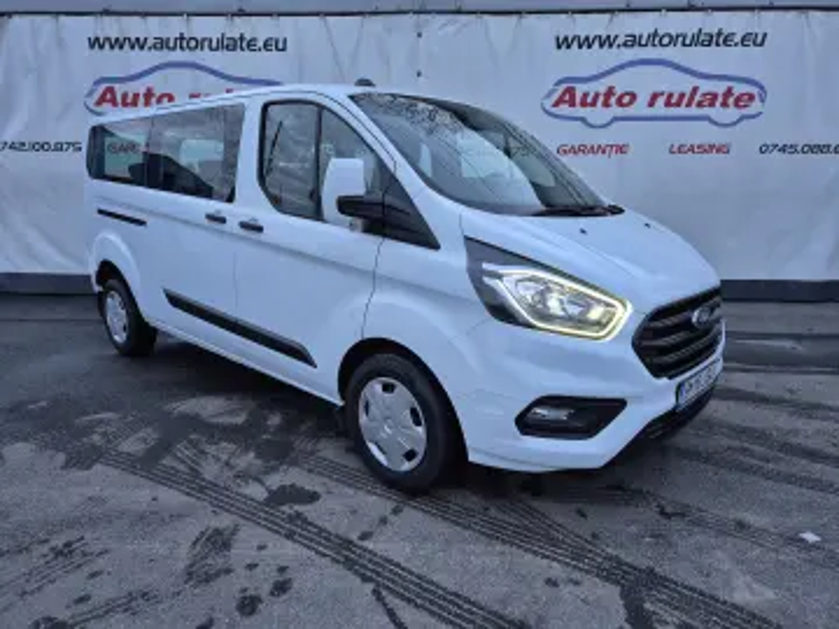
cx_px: 420
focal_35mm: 23
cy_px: 314
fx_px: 557
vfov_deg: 58.9
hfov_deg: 73.9
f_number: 1.8
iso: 250
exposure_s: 1/100
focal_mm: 5.4
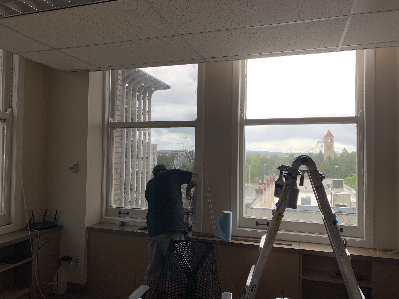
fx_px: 300
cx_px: 200
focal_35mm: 26
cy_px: 150
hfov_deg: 67.3
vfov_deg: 53.1
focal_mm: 4.25
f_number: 1.8
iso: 25
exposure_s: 1/203
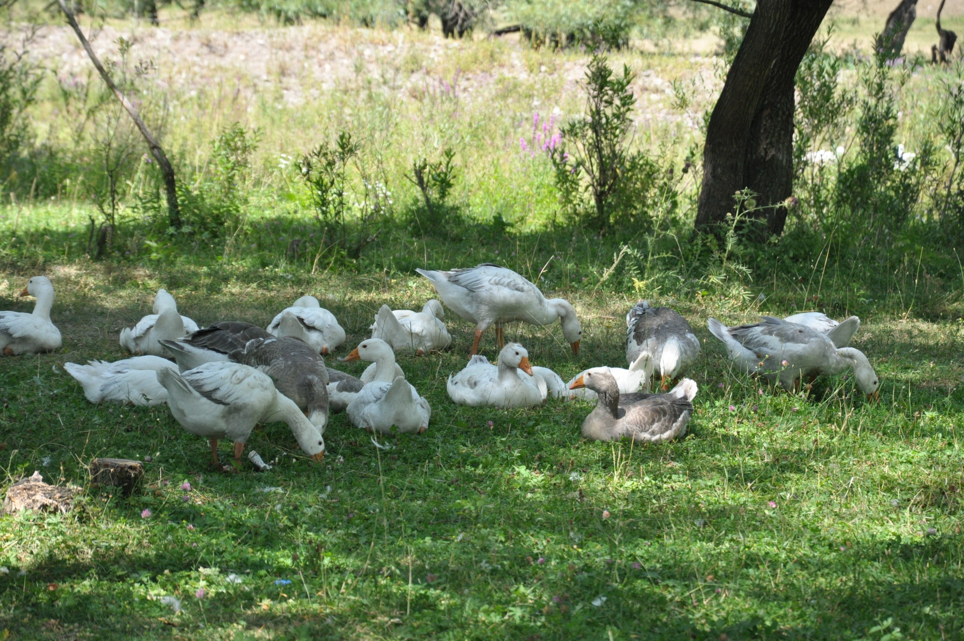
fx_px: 4212
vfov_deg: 8.7
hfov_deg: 13.1
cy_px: 320
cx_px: 482
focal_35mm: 158
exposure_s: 1/800
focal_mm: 105
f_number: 7.1
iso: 800
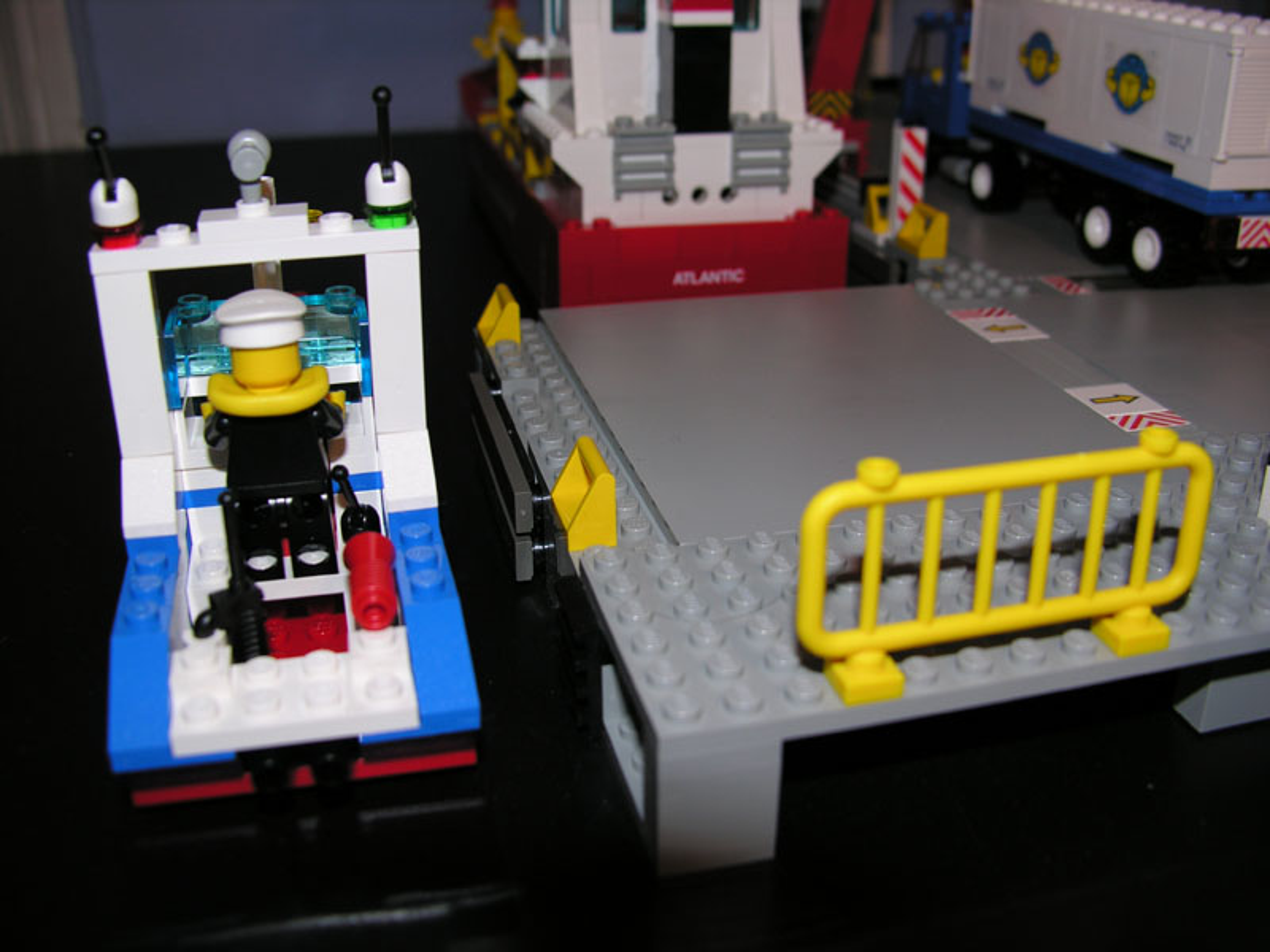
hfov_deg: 52.6
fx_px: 1284
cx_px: 635
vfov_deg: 40.7
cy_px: 476
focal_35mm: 35
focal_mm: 8.9
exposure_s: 1/60.1
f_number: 2.8
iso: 50
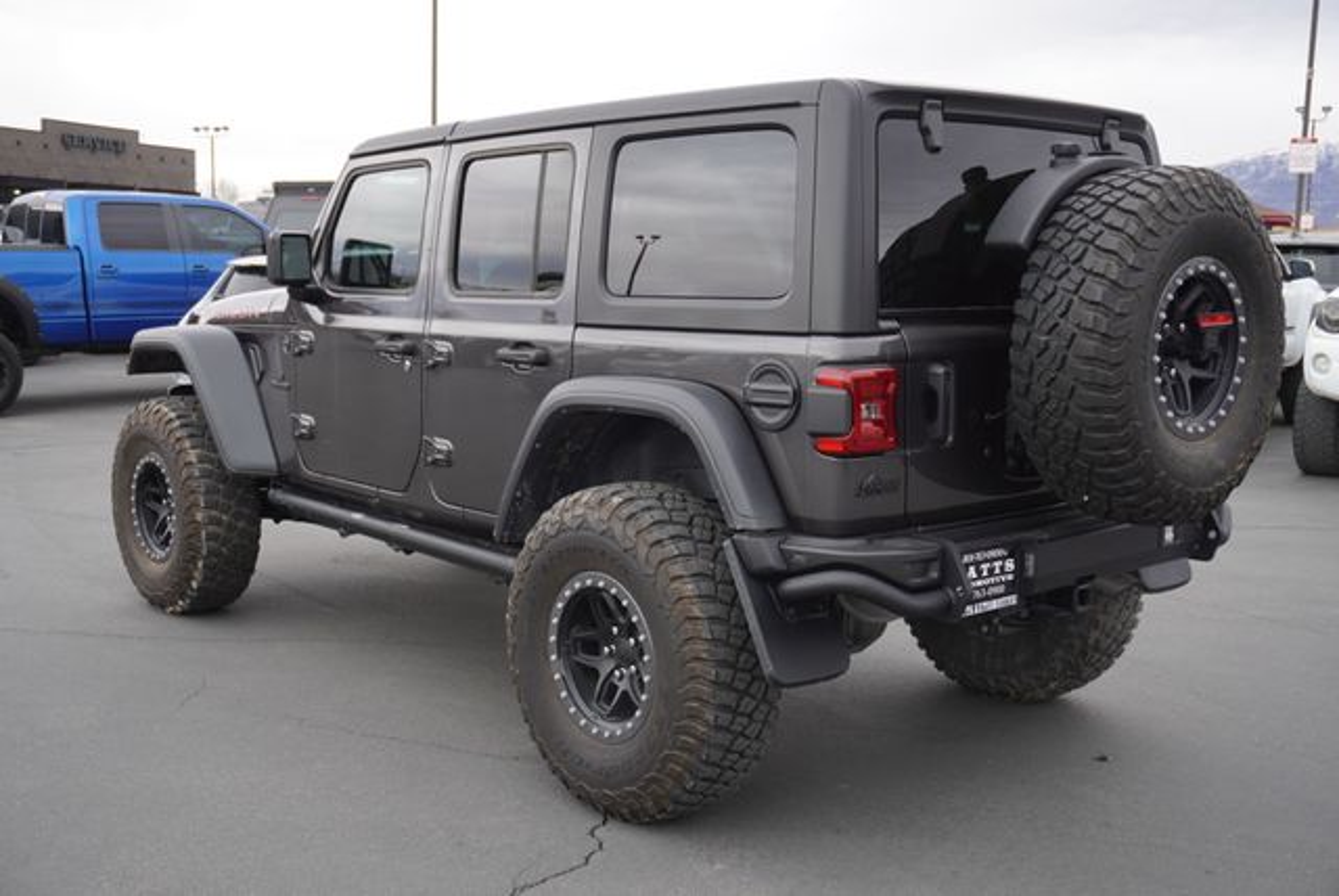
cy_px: 448
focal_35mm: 39
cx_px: 670
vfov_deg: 34.3
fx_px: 1452
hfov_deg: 49.5
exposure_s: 1/80
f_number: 5
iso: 100
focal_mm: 26
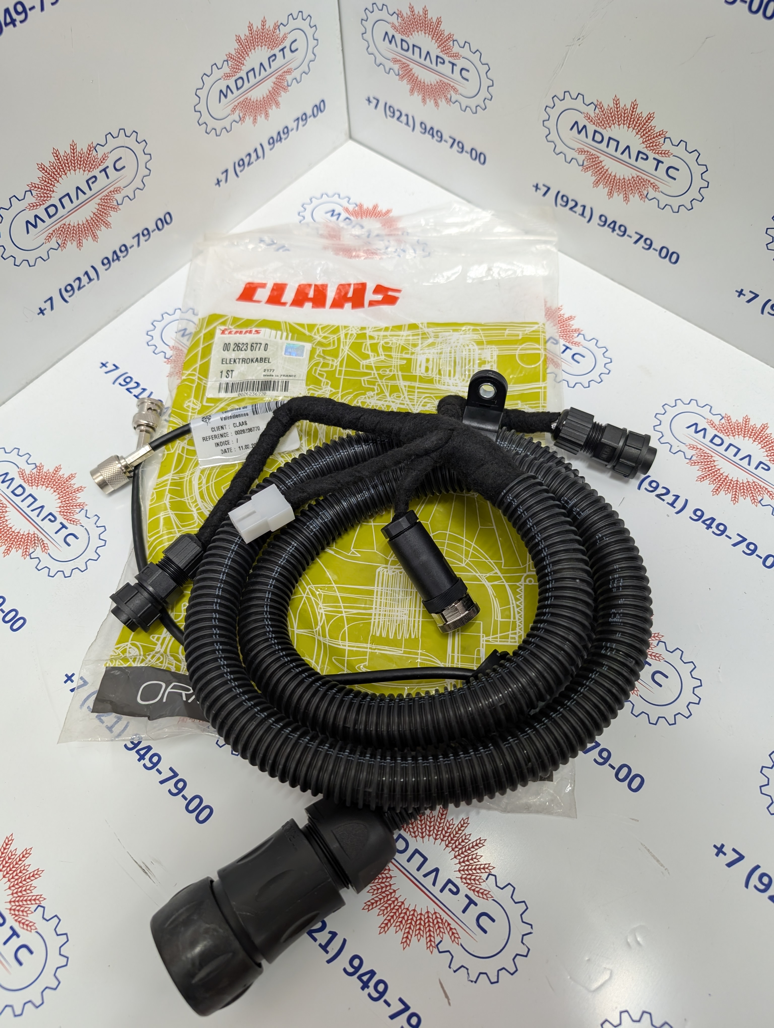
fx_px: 714
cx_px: 387
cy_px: 514
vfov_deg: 71.5
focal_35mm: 24
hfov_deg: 56.9
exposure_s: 1/87
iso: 102
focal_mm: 6.9
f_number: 1.68
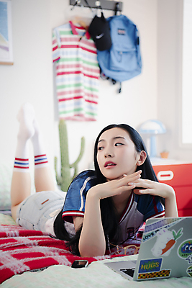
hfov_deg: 19.5
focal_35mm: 70
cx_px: 96
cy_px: 144
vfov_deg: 28.8
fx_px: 559
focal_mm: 70
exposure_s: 1/125
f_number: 2.8
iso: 400
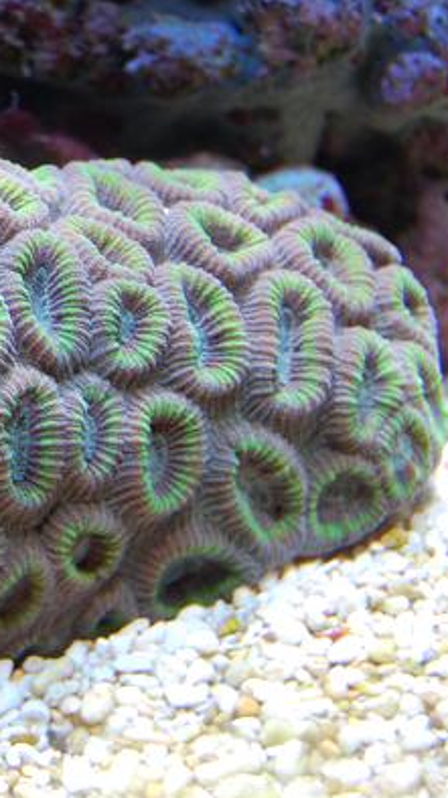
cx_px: -114
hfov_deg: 12.9
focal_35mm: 91
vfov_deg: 23.4
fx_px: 1926
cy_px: 401
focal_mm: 38
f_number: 5
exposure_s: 1/15
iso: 200
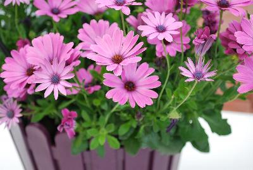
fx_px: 486
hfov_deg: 29.2
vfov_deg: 19.8
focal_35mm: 69
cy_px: 85
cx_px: 126
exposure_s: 1/125
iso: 200
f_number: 5.3
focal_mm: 46
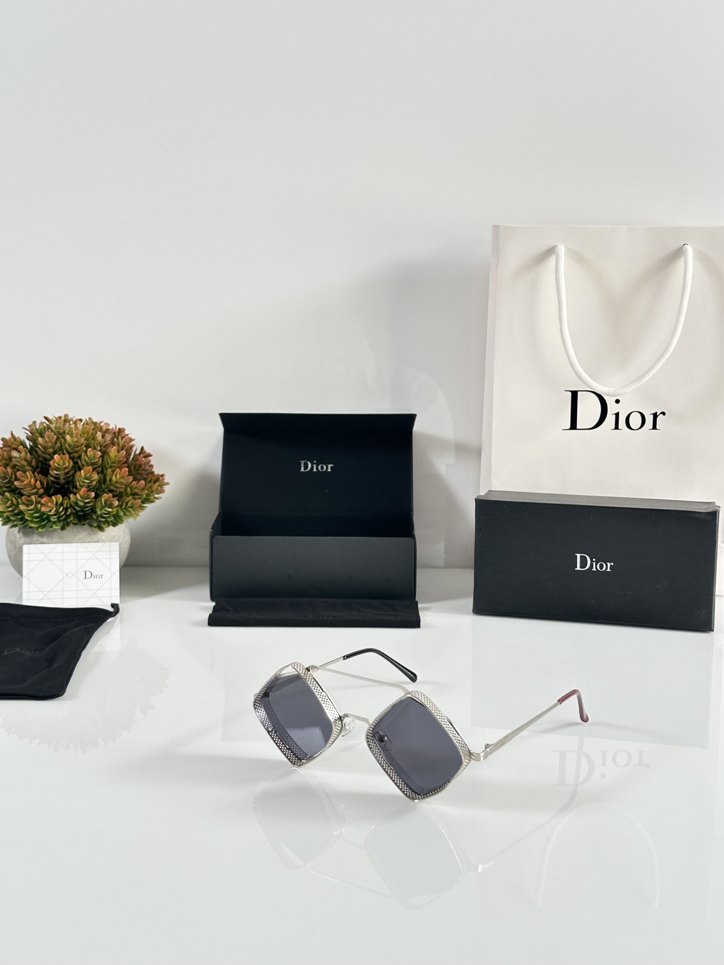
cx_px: 362
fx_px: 1339
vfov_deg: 39.7
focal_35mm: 48
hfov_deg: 30.3
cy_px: 482
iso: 80
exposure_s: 1/108
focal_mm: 6.86
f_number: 1.78
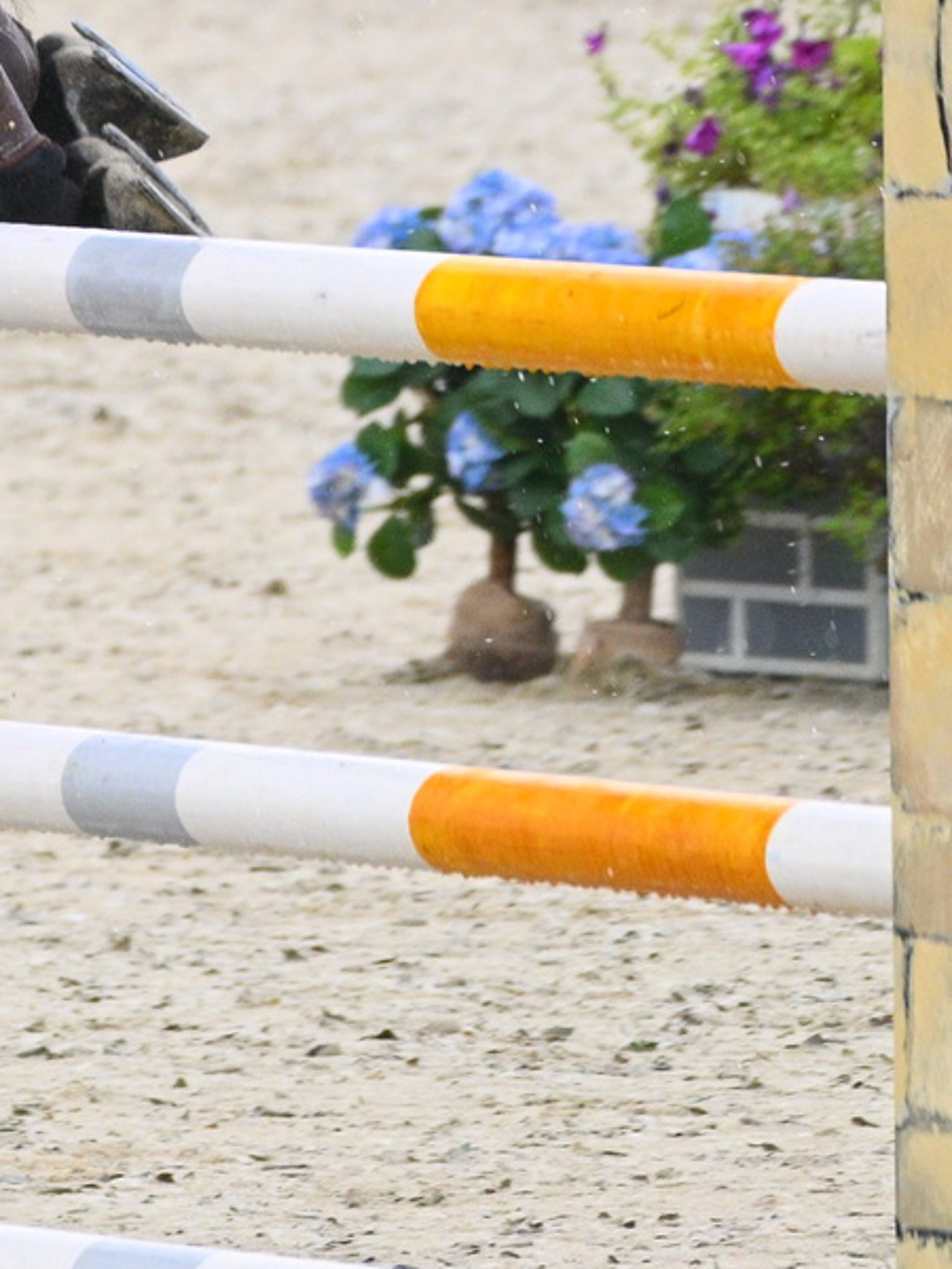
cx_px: -1637
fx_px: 40629
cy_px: -105
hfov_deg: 1.3
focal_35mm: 1108
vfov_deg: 1.8
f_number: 5.6
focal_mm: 270
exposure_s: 1/2000
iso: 800
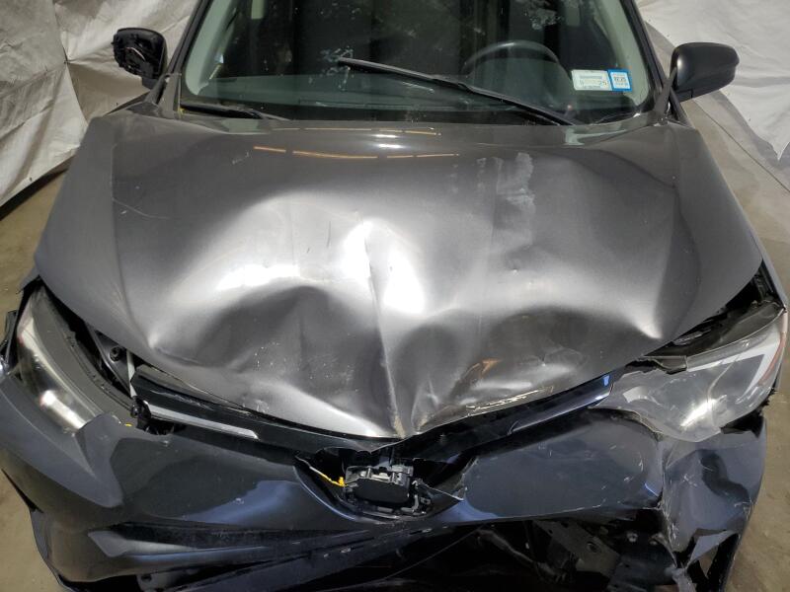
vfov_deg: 53.1
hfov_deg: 67.3
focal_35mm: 26
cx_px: 395
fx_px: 593
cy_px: 296
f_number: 1.5
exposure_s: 1/120
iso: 92
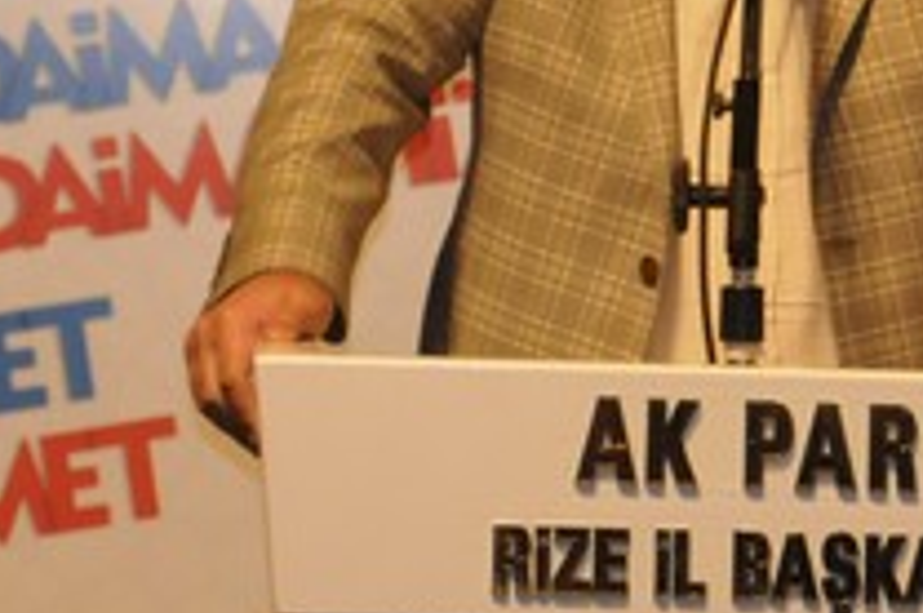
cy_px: -229
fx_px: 12108
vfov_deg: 2.9
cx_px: 763
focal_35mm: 473
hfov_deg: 4.4
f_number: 5.6
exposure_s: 1/60
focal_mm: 98
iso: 2000
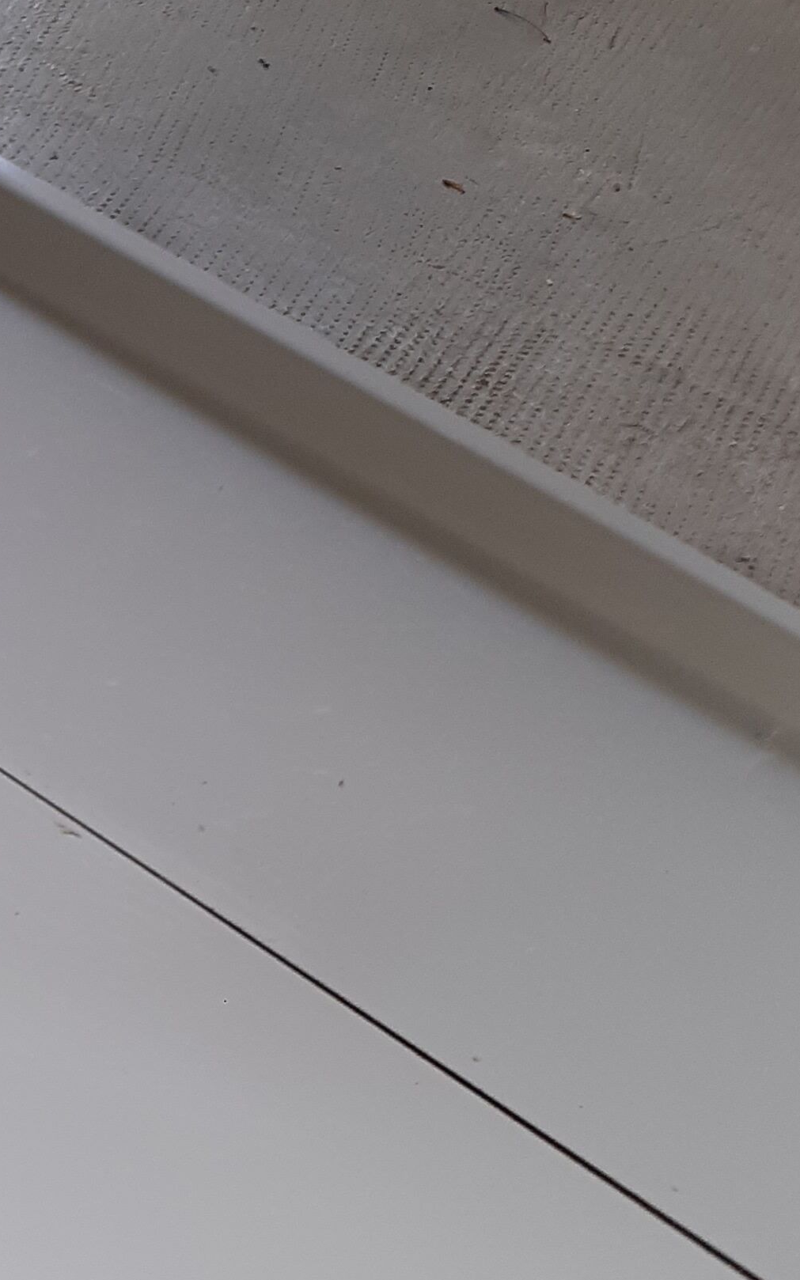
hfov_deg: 17.0
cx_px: -166
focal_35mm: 73
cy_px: 956
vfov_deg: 27.8
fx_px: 2547
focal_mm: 3.6
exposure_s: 1/100
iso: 64
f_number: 1.9
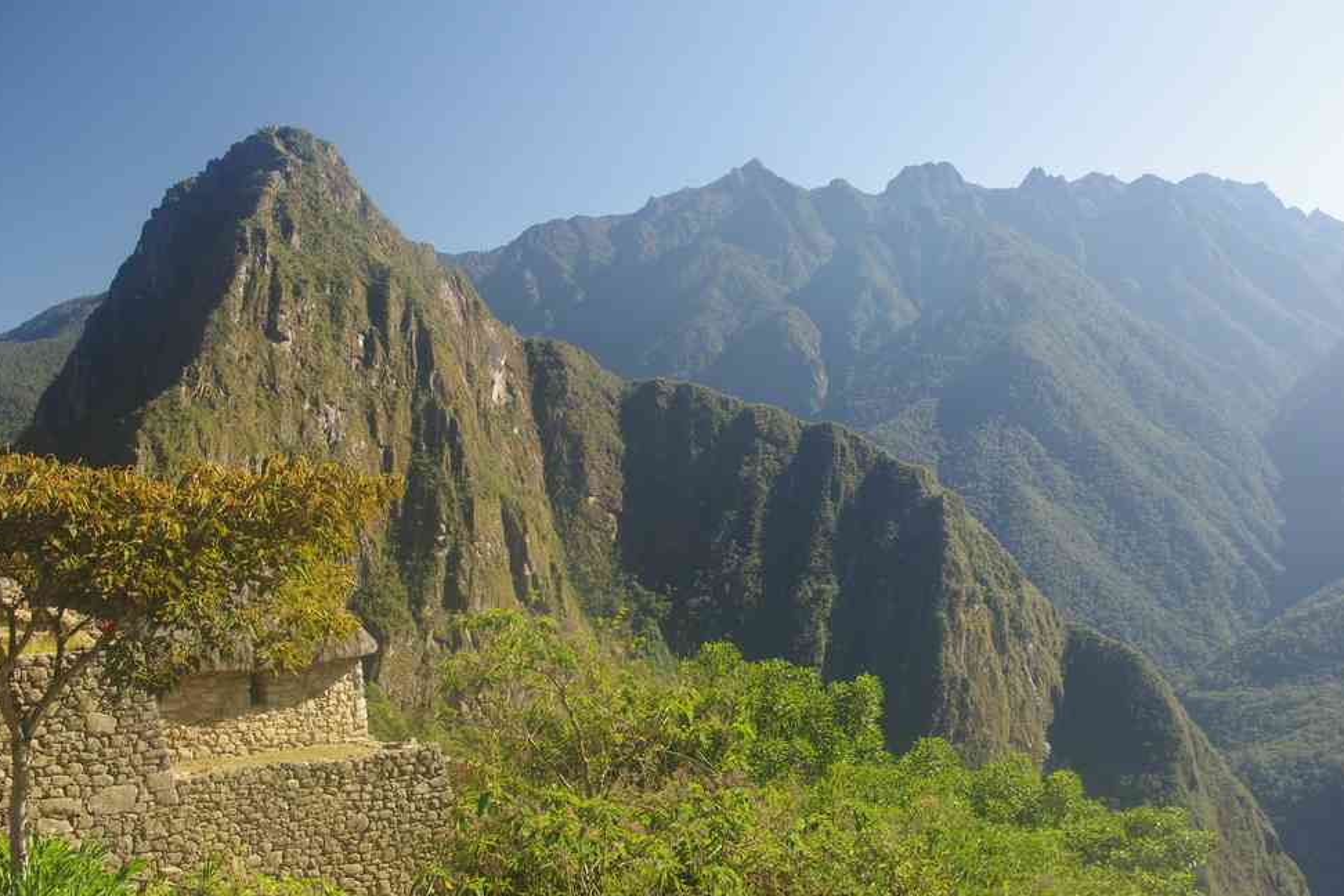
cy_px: 449
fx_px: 1381
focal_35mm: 37
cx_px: 660
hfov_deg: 51.9
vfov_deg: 35.9
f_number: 10
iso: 200
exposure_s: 1/50
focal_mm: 24
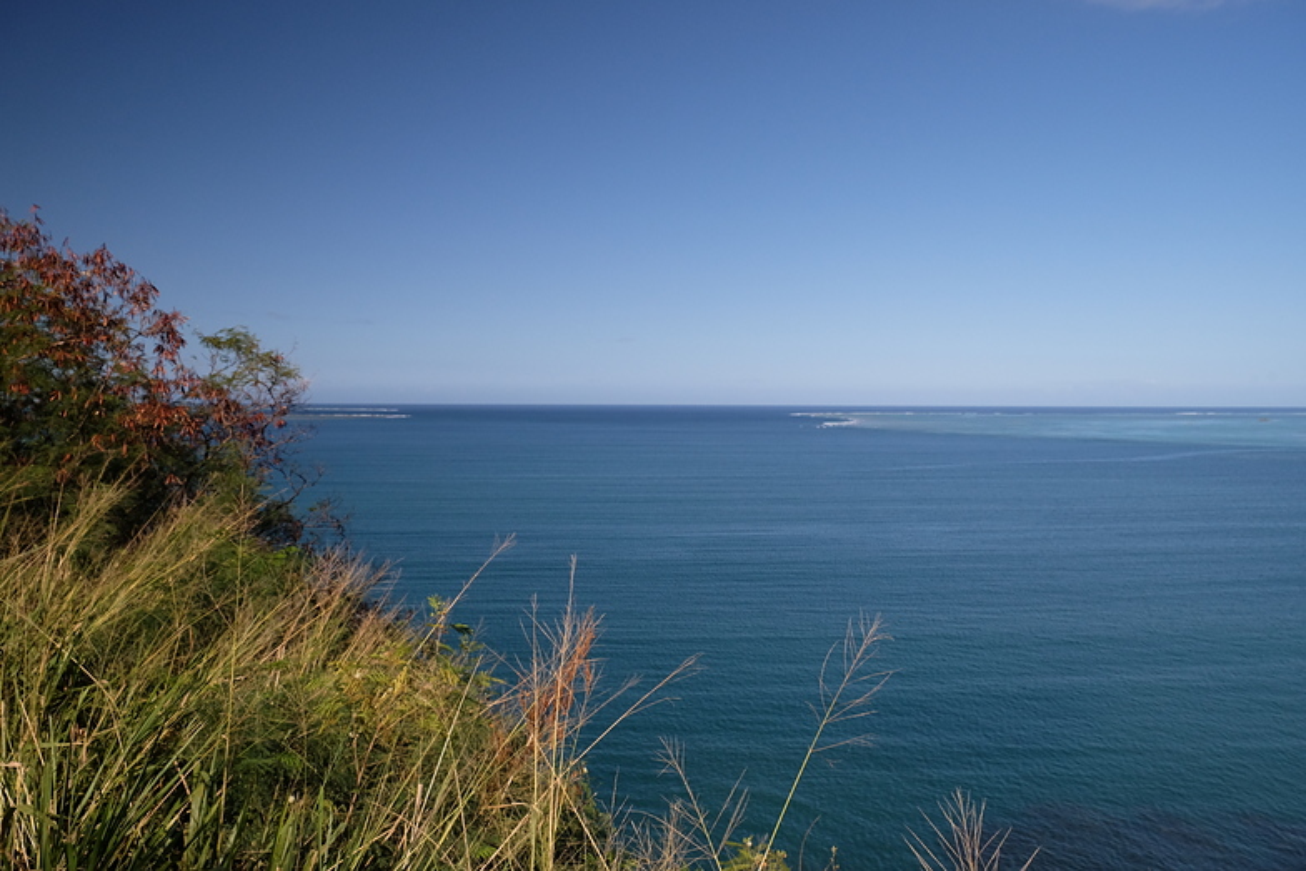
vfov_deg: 47.9
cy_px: 436
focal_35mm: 27
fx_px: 980
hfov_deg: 67.4
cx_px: 653
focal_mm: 18
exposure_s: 1/1600
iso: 1000
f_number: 6.4
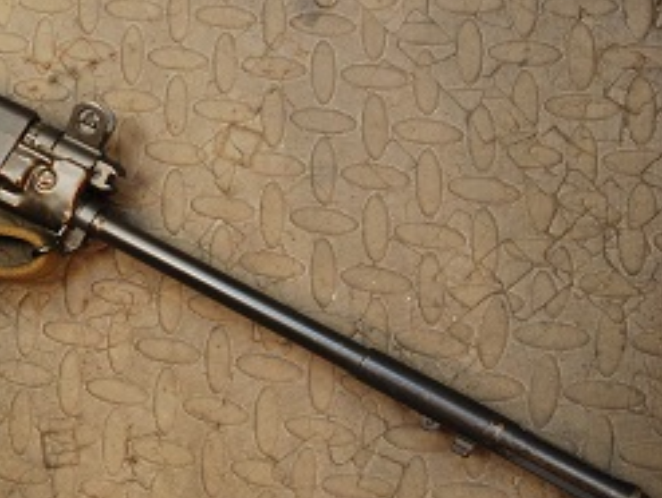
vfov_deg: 23.3
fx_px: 1207
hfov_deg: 27.5
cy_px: 178
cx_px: -105
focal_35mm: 63
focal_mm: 18
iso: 720
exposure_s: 1/30
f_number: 3.5
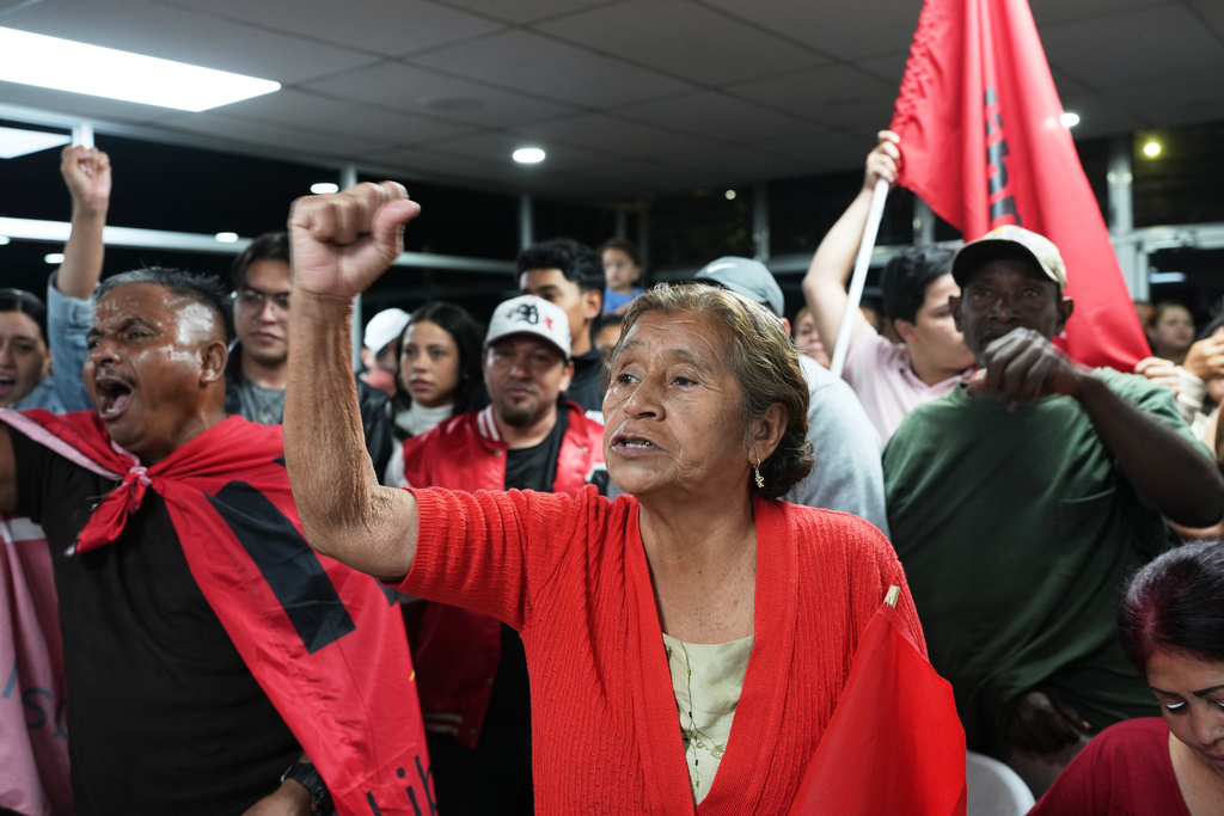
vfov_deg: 37.9
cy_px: 408
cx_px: 612
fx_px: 1190
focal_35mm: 35
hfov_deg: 54.4
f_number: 4
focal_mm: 35
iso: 1000
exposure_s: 1/80
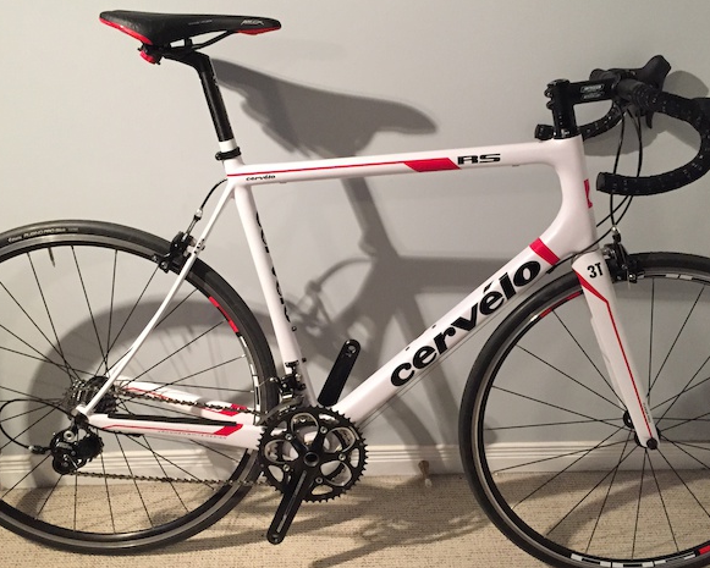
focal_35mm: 39
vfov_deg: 38.2
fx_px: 820
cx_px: 375
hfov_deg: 46.8
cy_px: 260
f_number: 2.2
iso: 250
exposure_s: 1/30
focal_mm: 4.15
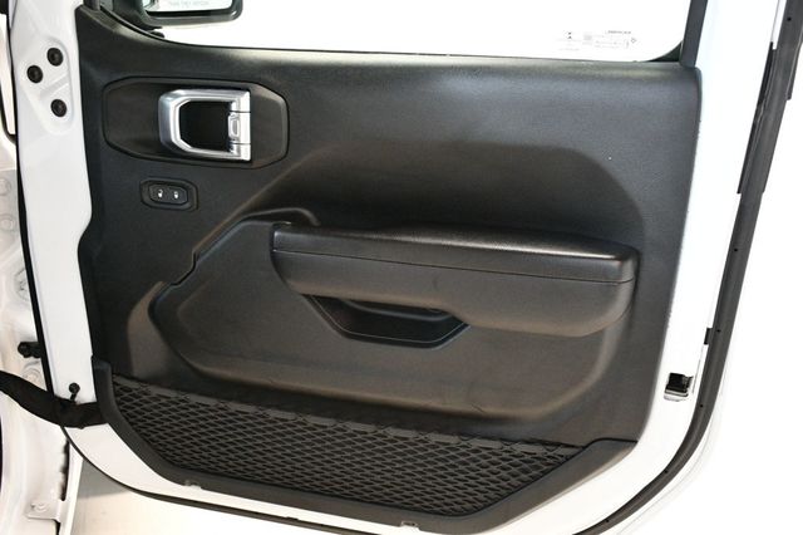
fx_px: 803
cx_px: 402
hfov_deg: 53.2
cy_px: 268
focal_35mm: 36
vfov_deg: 36.8
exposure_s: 1/60
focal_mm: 24
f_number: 3.8
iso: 4000
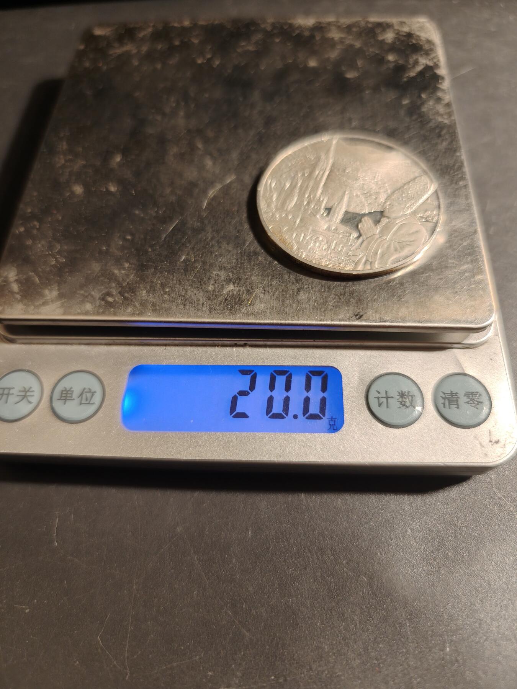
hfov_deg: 58.9
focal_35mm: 23
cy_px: 344
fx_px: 458
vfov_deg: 73.9
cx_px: 258
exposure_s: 1/192
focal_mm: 6.06
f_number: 1.6
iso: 250
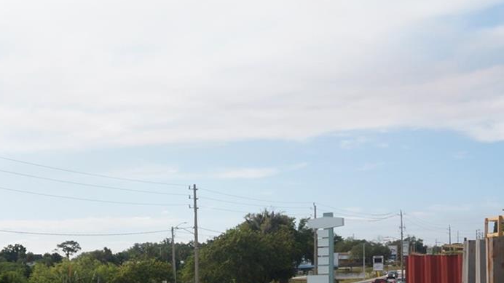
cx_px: 167
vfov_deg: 19.5
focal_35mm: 58
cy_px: 336
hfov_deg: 35.7
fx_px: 775
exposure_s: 1/1000
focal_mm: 16
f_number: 5.6
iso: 200
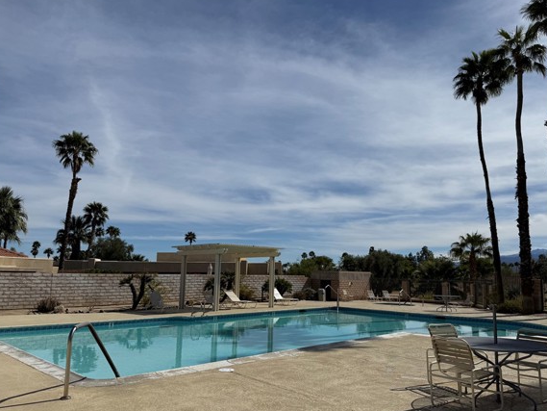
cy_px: 218
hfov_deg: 65.2
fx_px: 427
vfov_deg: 51.3
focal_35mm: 27
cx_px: 297
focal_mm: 6.76
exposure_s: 1/14286
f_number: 1.78
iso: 80
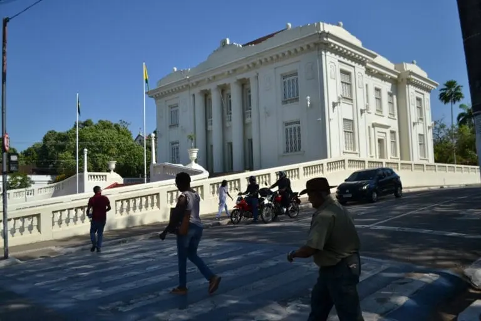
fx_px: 401
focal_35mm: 30
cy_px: 160
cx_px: 240
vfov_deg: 43.6
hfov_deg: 61.9
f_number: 3.8
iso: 200
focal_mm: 20
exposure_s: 1/3200
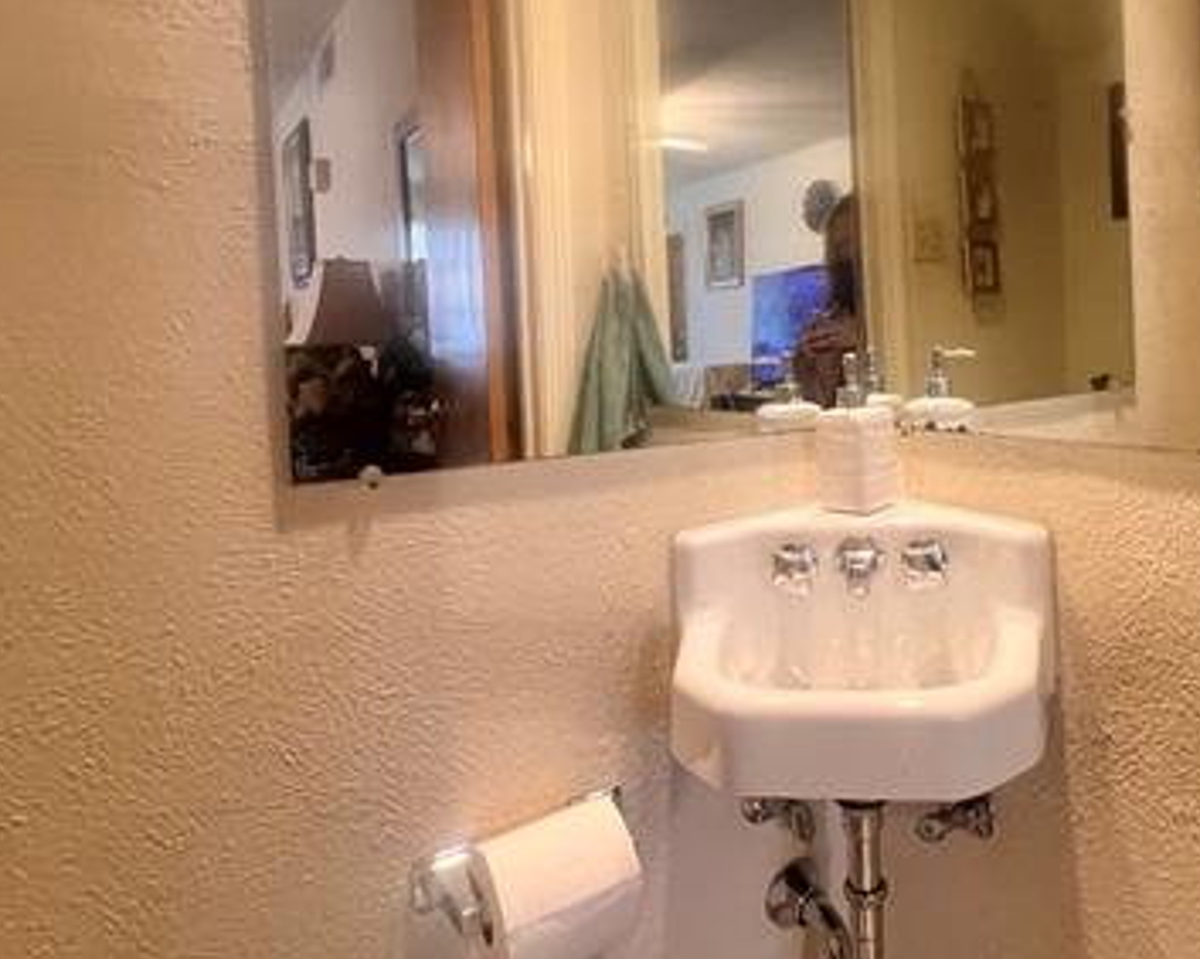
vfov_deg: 60.1
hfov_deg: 70.2
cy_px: 367
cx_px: 816
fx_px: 816
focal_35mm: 23
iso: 200
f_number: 1.8
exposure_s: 1/60
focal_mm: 1.57
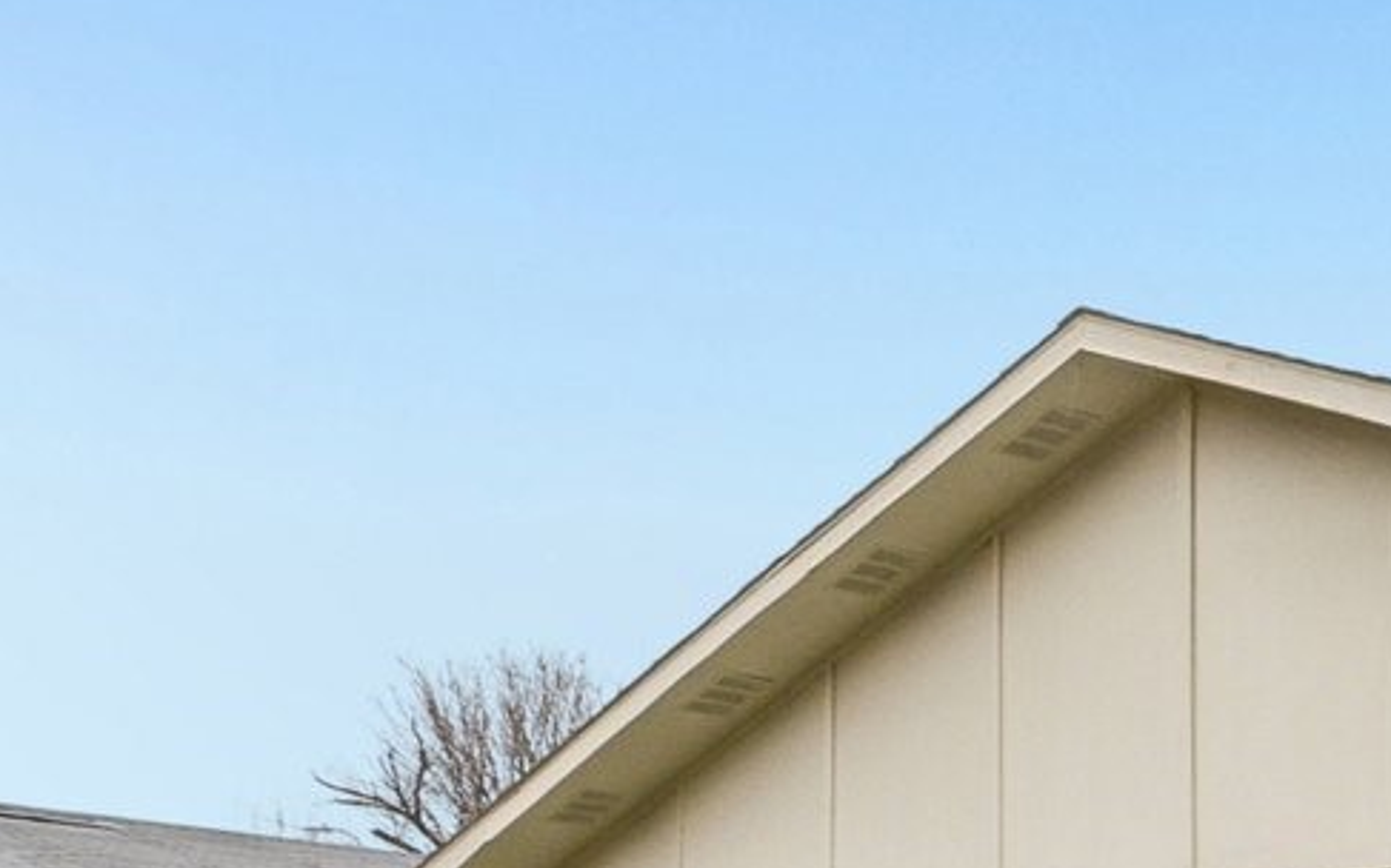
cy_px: 1055
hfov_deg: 22.5
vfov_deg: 20.2
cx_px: 2414
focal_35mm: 60
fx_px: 2274
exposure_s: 1/100
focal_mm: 14
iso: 400
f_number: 8
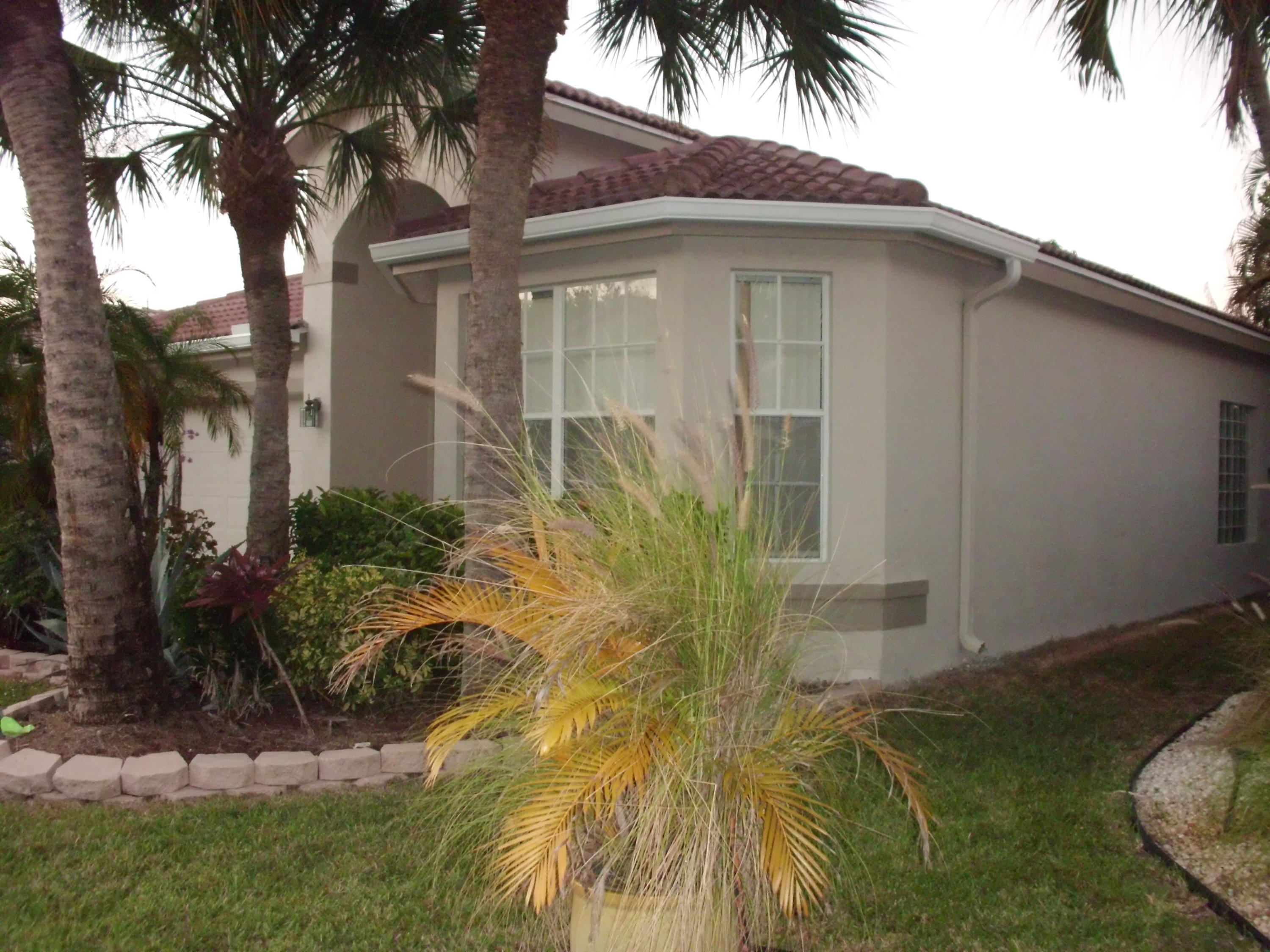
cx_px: 635
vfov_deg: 39.7
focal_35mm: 36
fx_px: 1321
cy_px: 476
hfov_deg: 51.4
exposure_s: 1/60
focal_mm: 6.3
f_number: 2.9
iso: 400
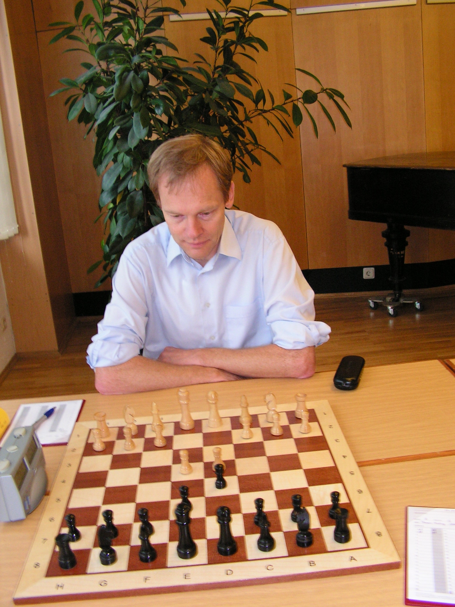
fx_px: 631
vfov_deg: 51.4
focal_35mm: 36
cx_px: 228
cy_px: 304
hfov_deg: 39.7
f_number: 3.2
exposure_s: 1/40
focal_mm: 6
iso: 200
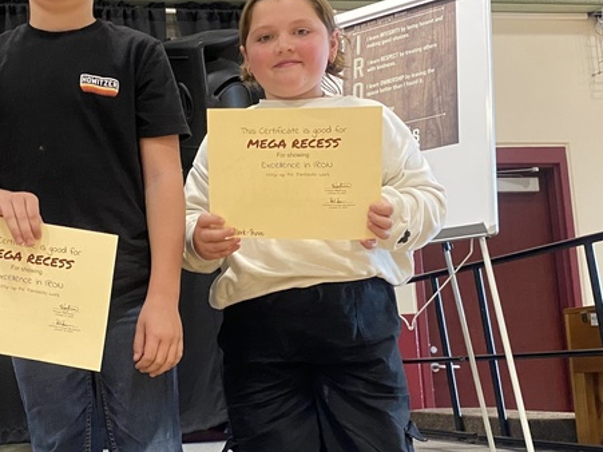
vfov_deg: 24.8
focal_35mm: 59
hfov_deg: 32.3
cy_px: 219
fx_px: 1027
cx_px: 182
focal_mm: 4.25
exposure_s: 1/60
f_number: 1.8
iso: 400
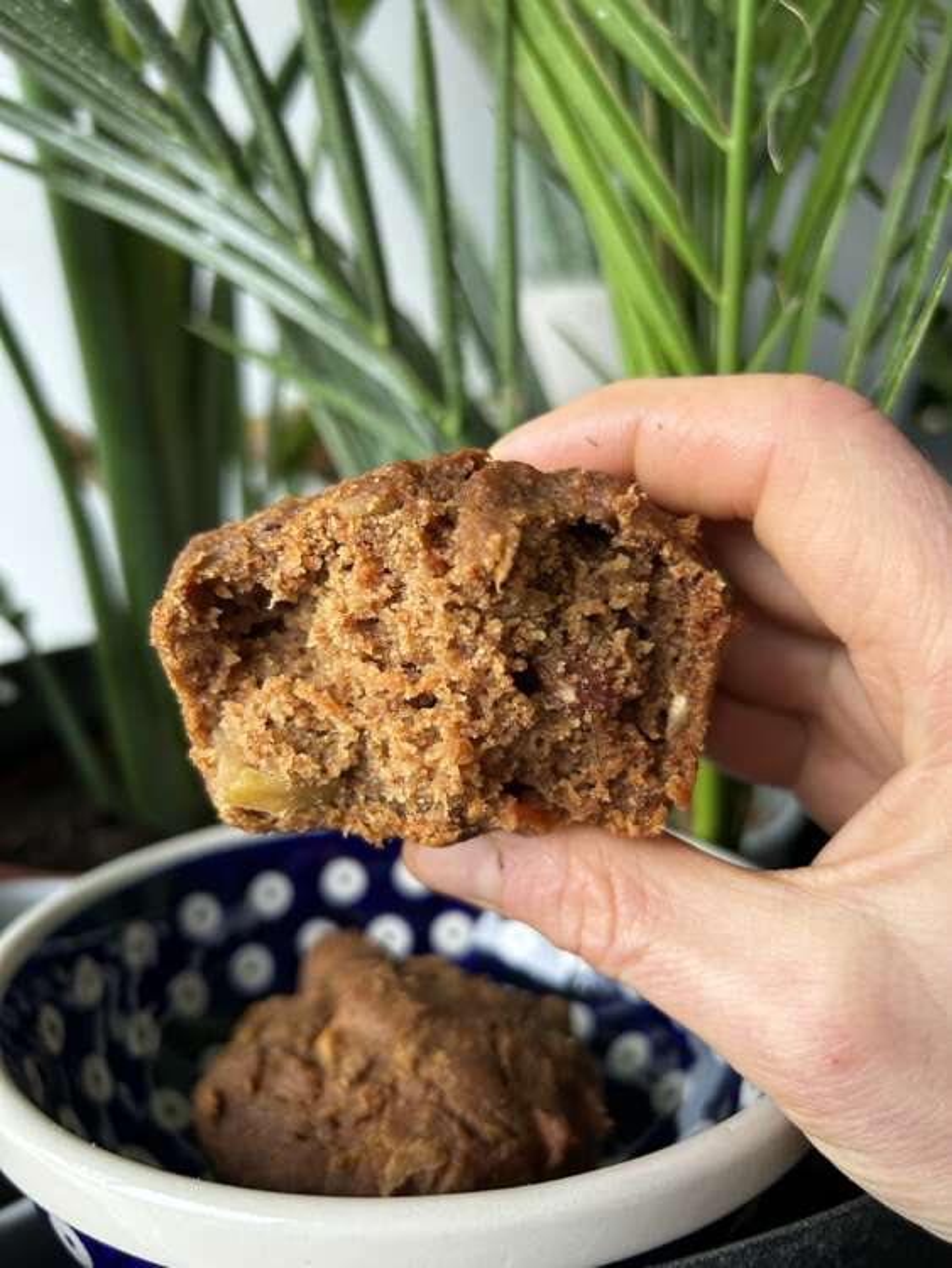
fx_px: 953
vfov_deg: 67.3
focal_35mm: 26
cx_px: 476
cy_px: 634
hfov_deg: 53.1
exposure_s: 1/60
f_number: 1.5
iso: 200
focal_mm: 5.7
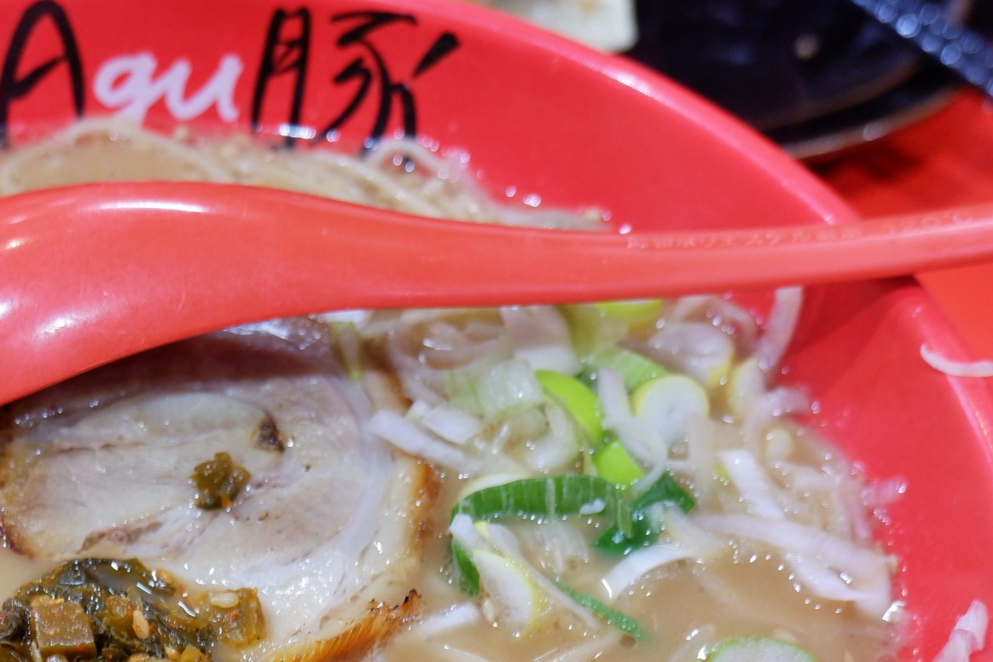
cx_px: 163
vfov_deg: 17.4
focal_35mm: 77
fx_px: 2124
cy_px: 637
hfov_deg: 25.7
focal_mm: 23.5
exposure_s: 1/34
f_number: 4.4
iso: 640
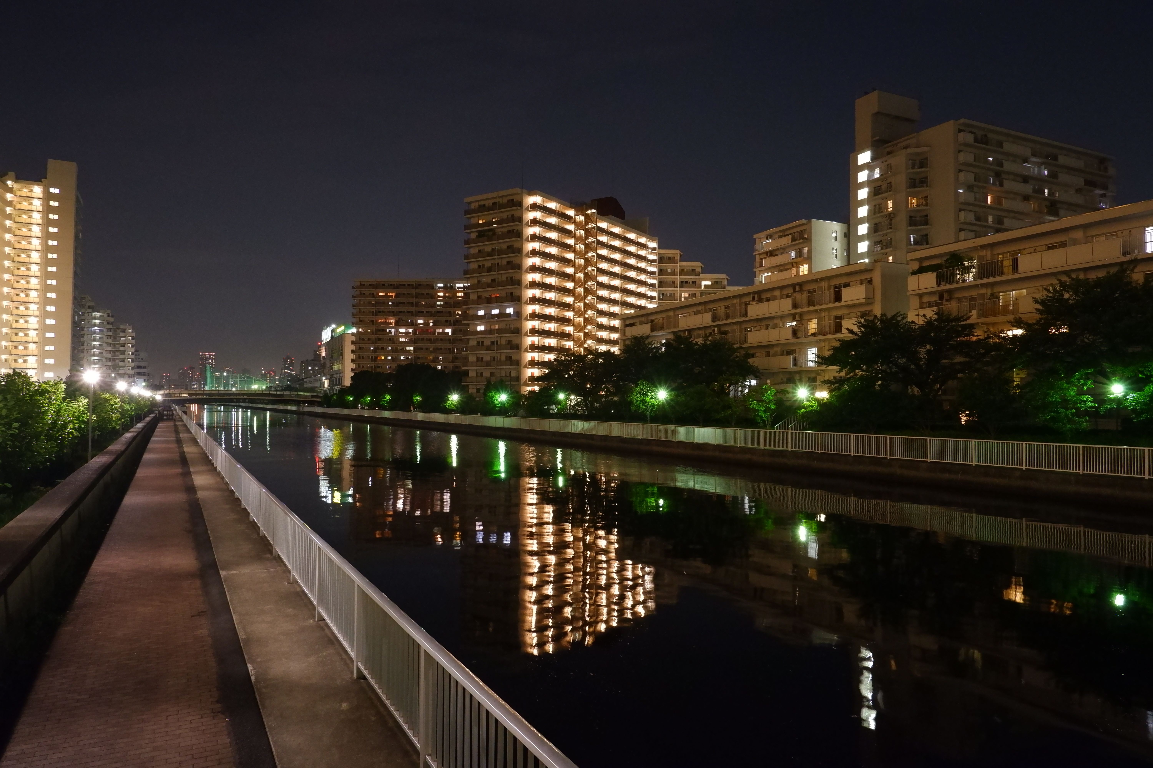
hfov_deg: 76.1
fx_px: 737
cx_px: 576
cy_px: 384
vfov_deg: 55.1
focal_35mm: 23
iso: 3200
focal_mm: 15
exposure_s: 1/3.5
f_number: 5.6
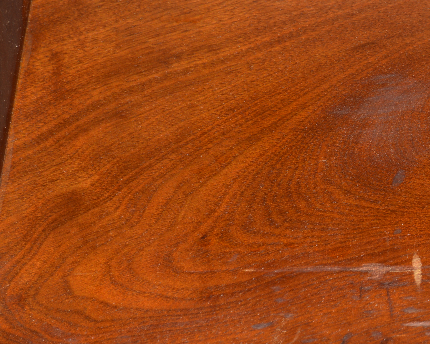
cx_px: 594
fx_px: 2881
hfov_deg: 8.4
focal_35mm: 226
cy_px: 248
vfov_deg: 6.8
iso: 100
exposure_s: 1/60
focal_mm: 55
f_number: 5.6
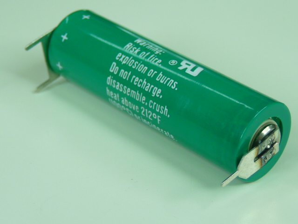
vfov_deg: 14.9
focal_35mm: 99
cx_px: 149
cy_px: 112
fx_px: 852
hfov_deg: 19.8
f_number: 3.2
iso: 100
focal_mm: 9.9
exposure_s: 1/60
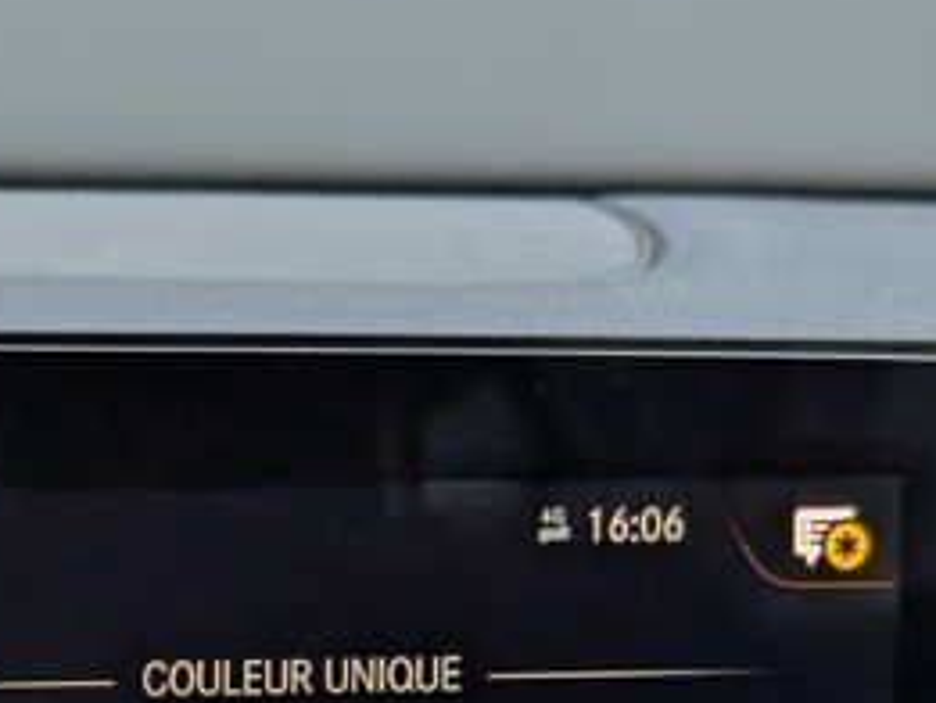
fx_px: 4058
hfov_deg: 12.8
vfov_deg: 9.8
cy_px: 846
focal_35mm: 150
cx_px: -169
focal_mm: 6.9
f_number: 1.68
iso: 202
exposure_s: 1/107
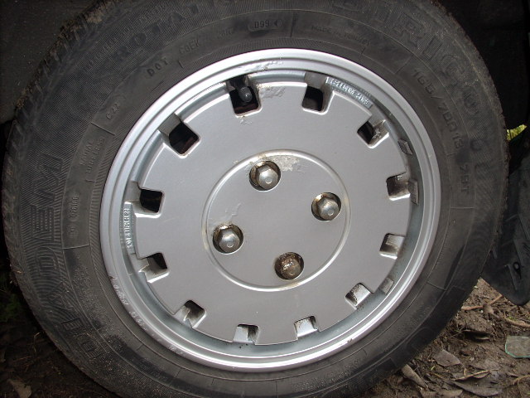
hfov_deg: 50.1
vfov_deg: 38.7
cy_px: 199
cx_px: 265
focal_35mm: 37
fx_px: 567
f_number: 2.8
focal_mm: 6.2
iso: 64
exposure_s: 1/30
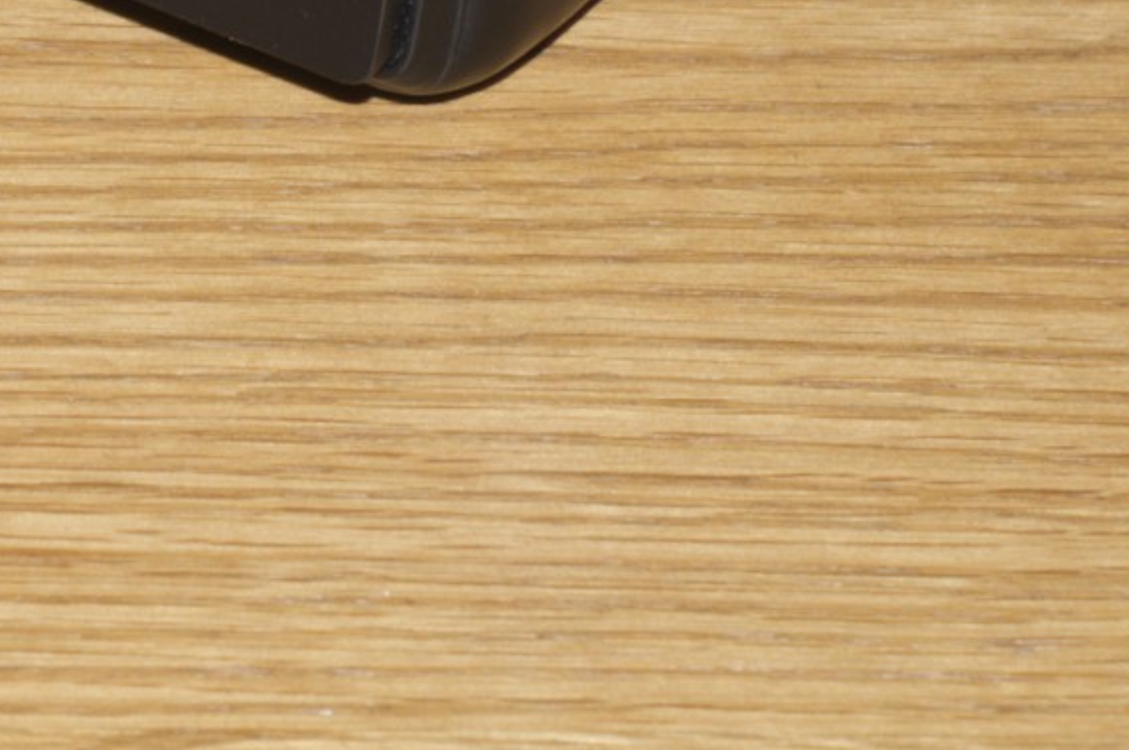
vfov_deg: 4.8
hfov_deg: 7.2
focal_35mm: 281
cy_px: -497
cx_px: -772
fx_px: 8802
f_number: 10
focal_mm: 50
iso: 100
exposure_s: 1/200
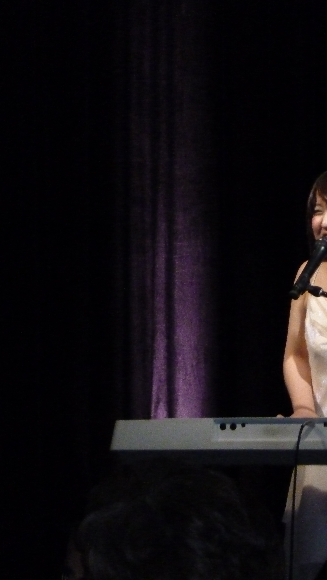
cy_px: 290
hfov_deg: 6.7
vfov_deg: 11.8
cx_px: 241
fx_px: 2805
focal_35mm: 182
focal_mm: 22.5
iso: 800
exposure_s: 1/250
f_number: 5.9
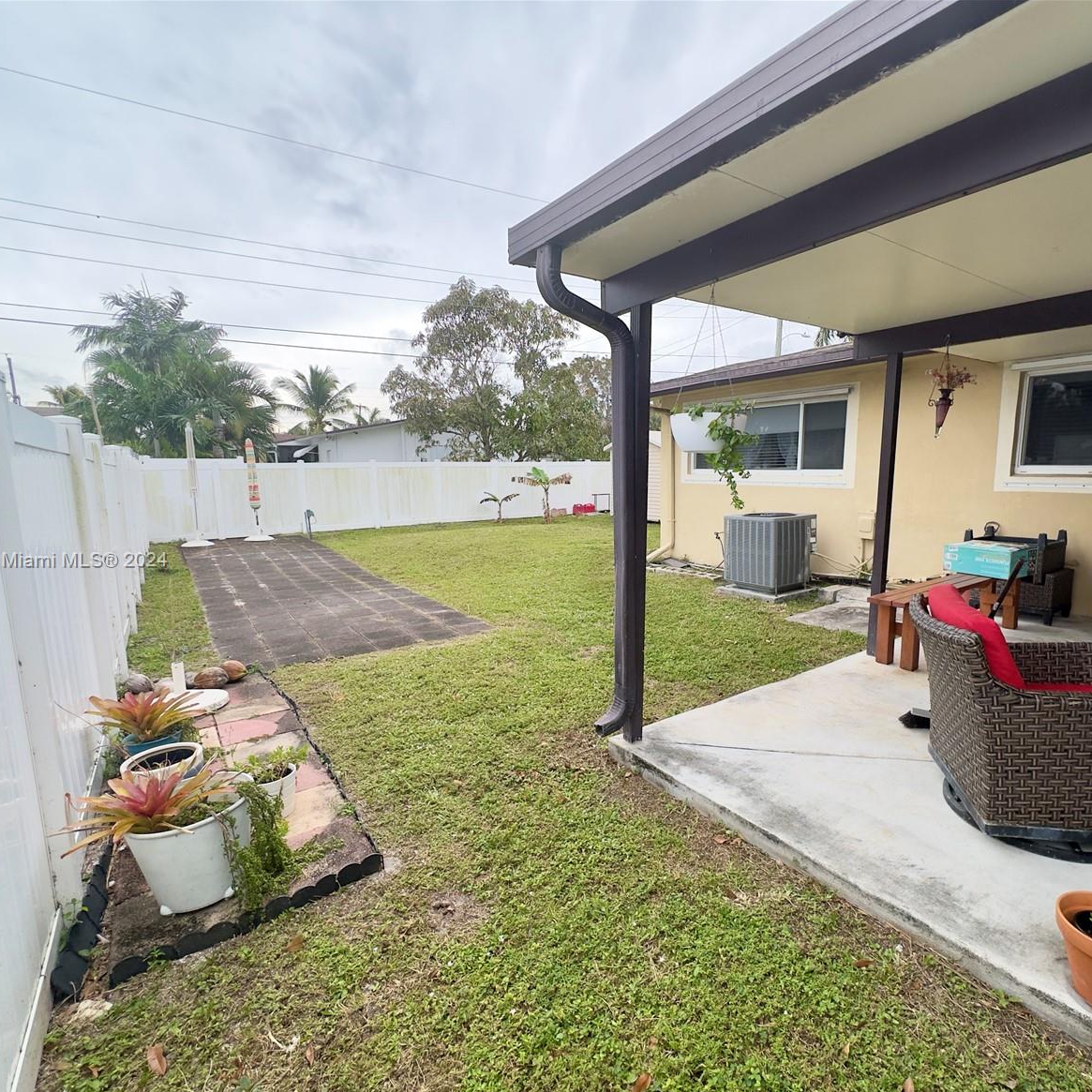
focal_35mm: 17
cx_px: 618
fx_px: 607
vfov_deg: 83.9
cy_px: 561
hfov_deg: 83.5
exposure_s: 1/126
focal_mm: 2.22
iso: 40
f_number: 2.2
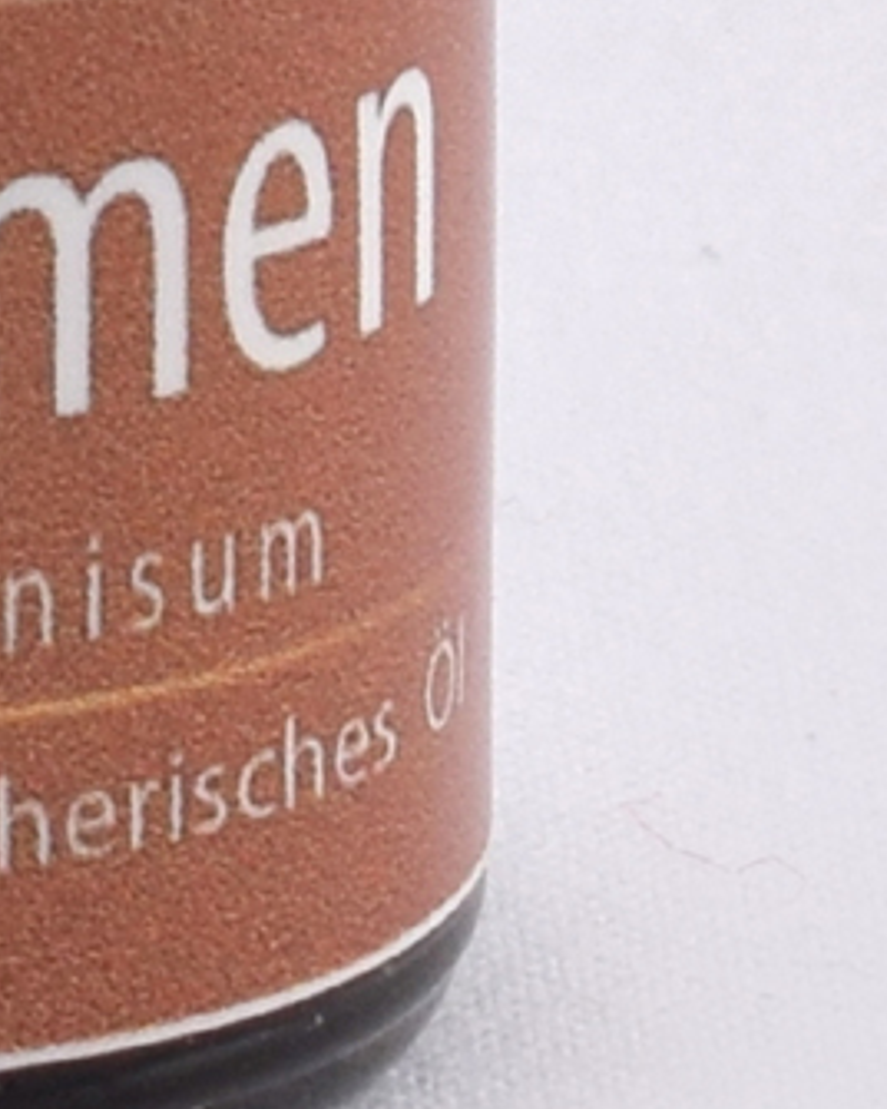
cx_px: -286
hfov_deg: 4.2
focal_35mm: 368
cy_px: -922
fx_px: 12083
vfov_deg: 5.2
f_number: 11
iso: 200
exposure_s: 1/125
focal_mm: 55
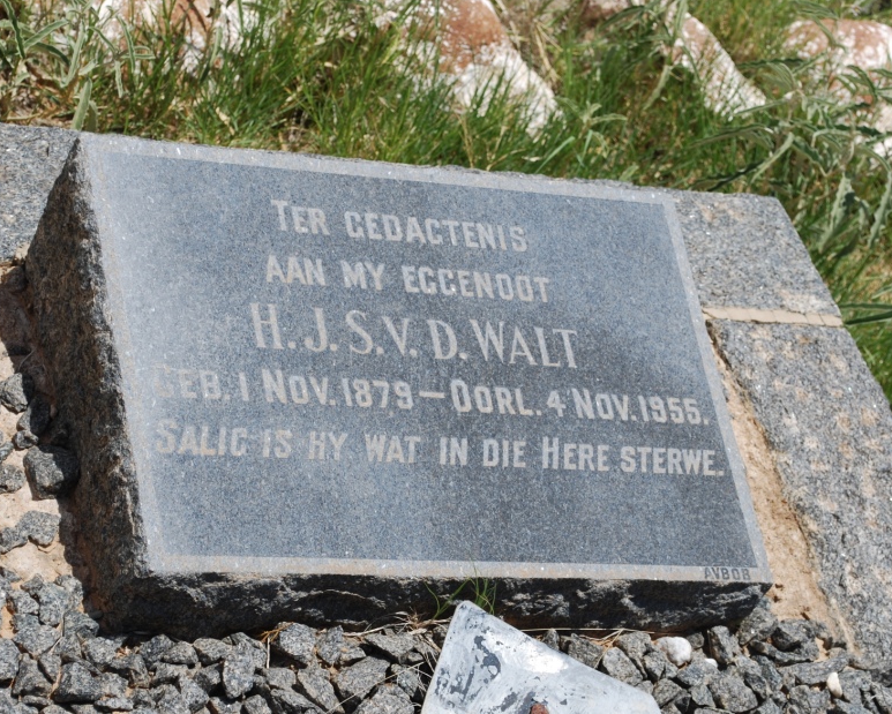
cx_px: 428
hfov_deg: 18.7
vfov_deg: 15.0
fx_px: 2710
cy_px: 364
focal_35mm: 103
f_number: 9
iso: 100
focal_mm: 55
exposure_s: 1/320
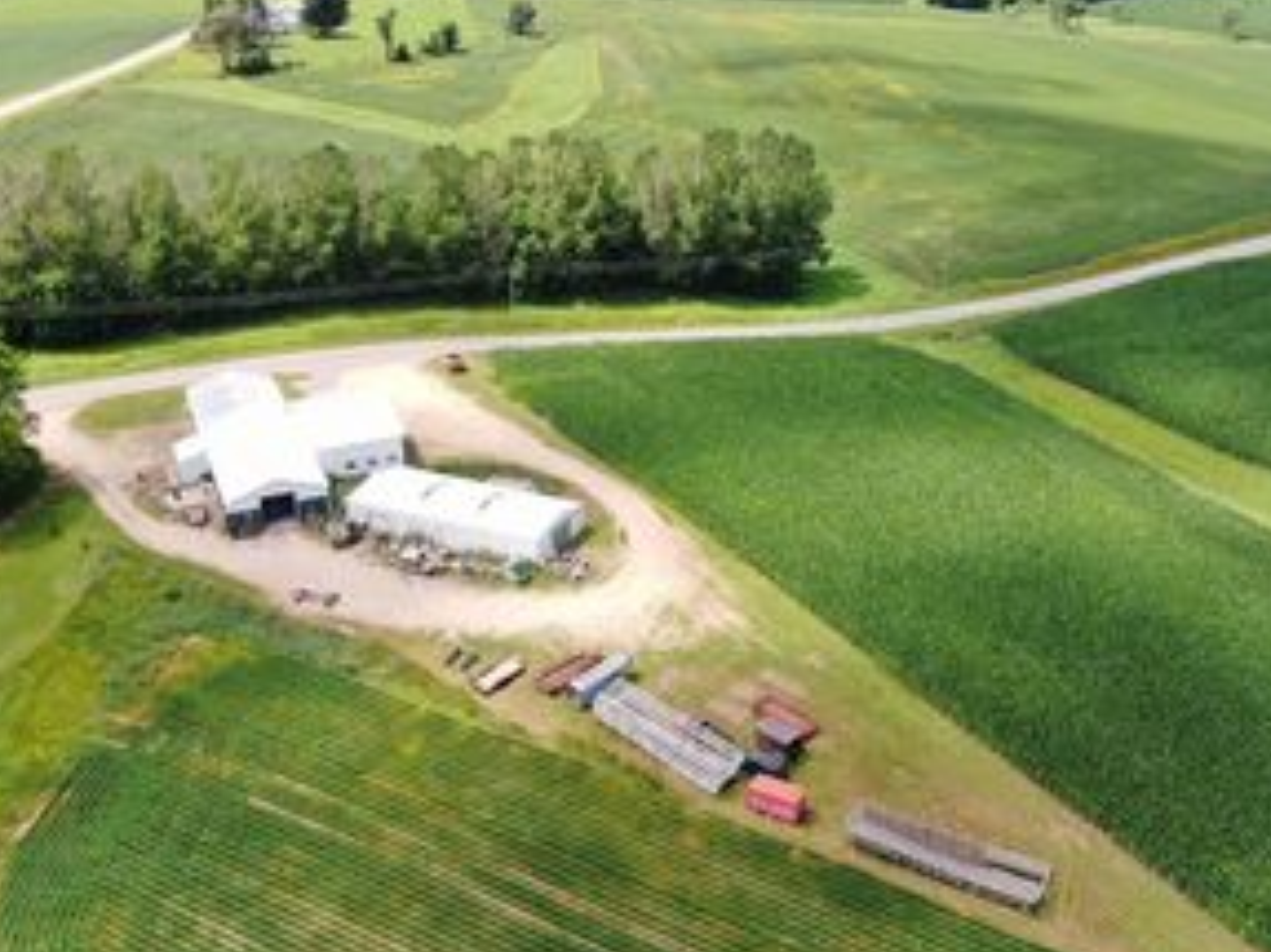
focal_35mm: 36
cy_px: 445
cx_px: 704
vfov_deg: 39.6
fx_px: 1321
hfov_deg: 51.3
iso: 100
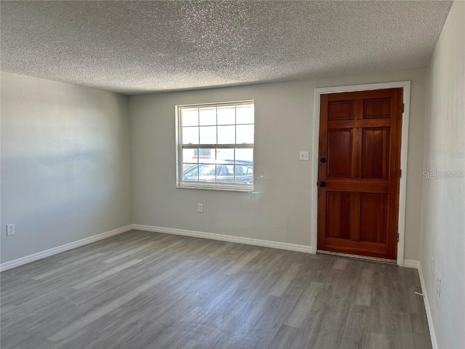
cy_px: 174
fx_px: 322
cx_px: 232
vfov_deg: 56.8
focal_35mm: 24
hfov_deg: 71.6
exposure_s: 1/120
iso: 100
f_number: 1.78
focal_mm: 6.86
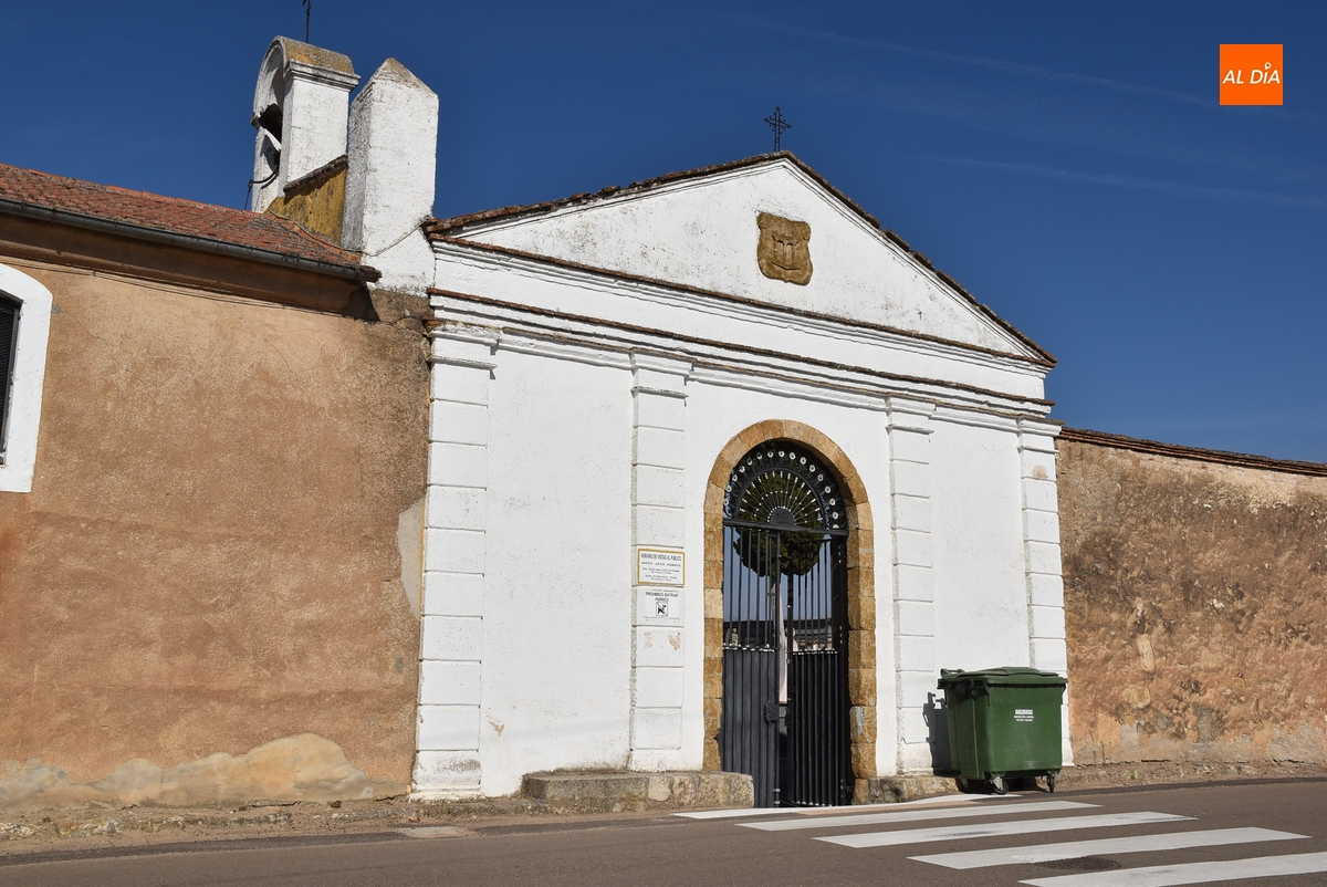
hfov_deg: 55.1
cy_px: 444
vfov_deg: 38.4
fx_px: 1273
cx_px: 664
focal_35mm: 34
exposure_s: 1/640
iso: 200
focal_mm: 23
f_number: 13
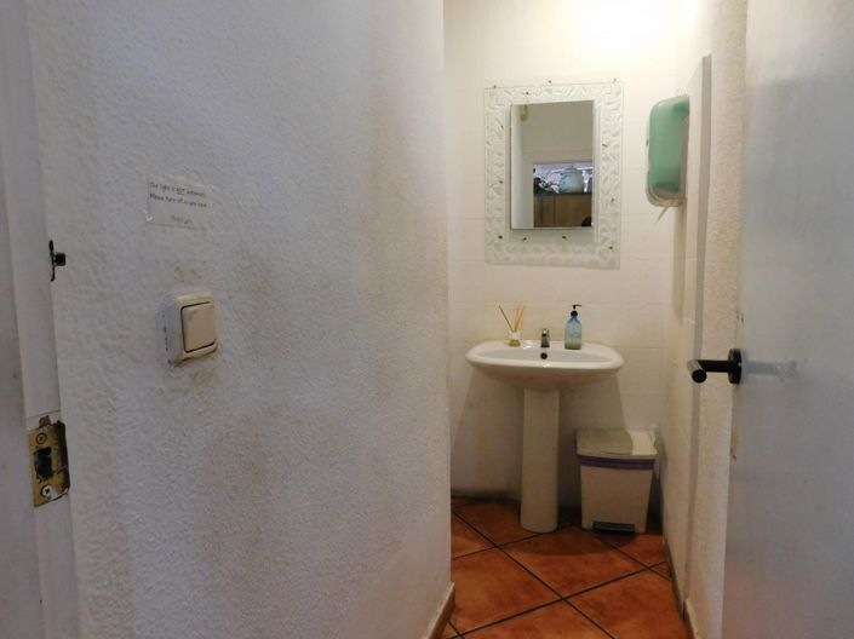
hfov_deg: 74.0
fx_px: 567
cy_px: 320
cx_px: 427
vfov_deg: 58.8
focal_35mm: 23
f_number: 3
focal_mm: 4
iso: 400
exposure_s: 1/20
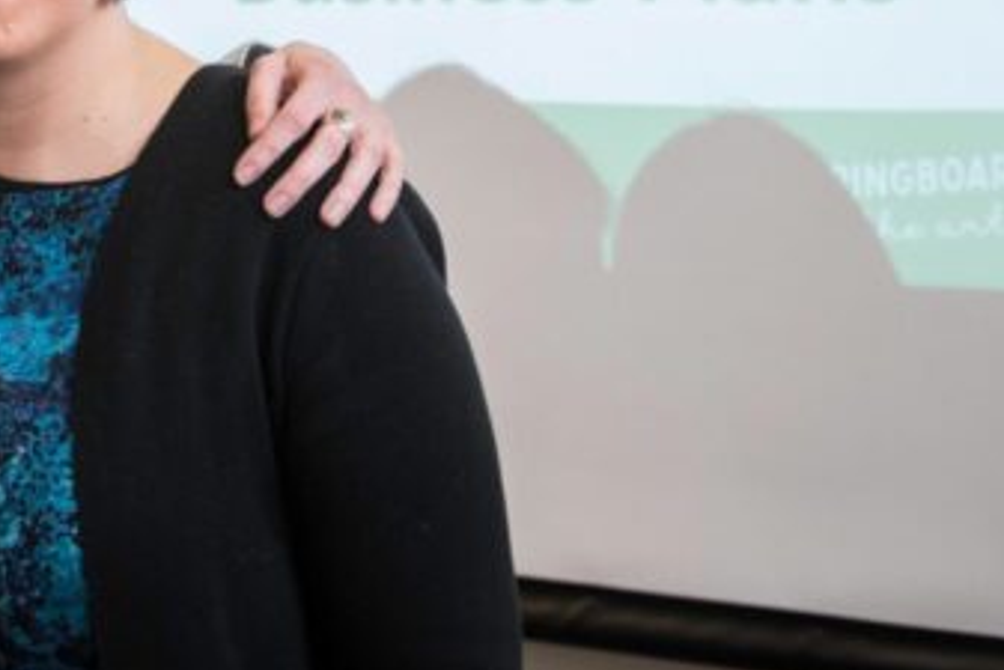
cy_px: -149
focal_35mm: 82
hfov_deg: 24.4
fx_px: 2288
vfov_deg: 16.0
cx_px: 226
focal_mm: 27
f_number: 4.5
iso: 1000
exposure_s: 1/160
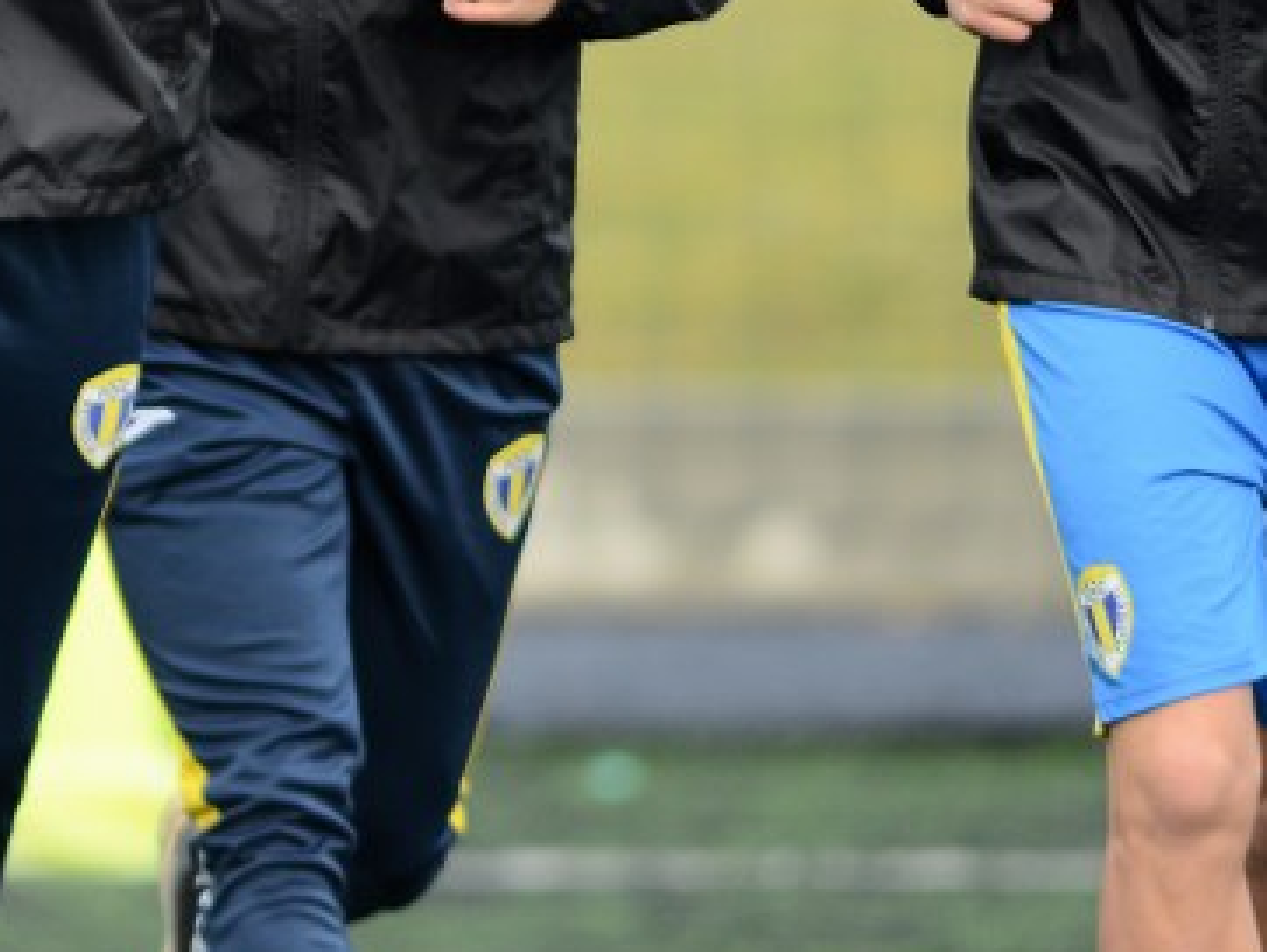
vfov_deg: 1.8
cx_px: 14
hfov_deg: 2.4
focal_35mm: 815
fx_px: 29850
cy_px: -100
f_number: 2.8
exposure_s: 1/1250
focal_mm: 300
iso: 500
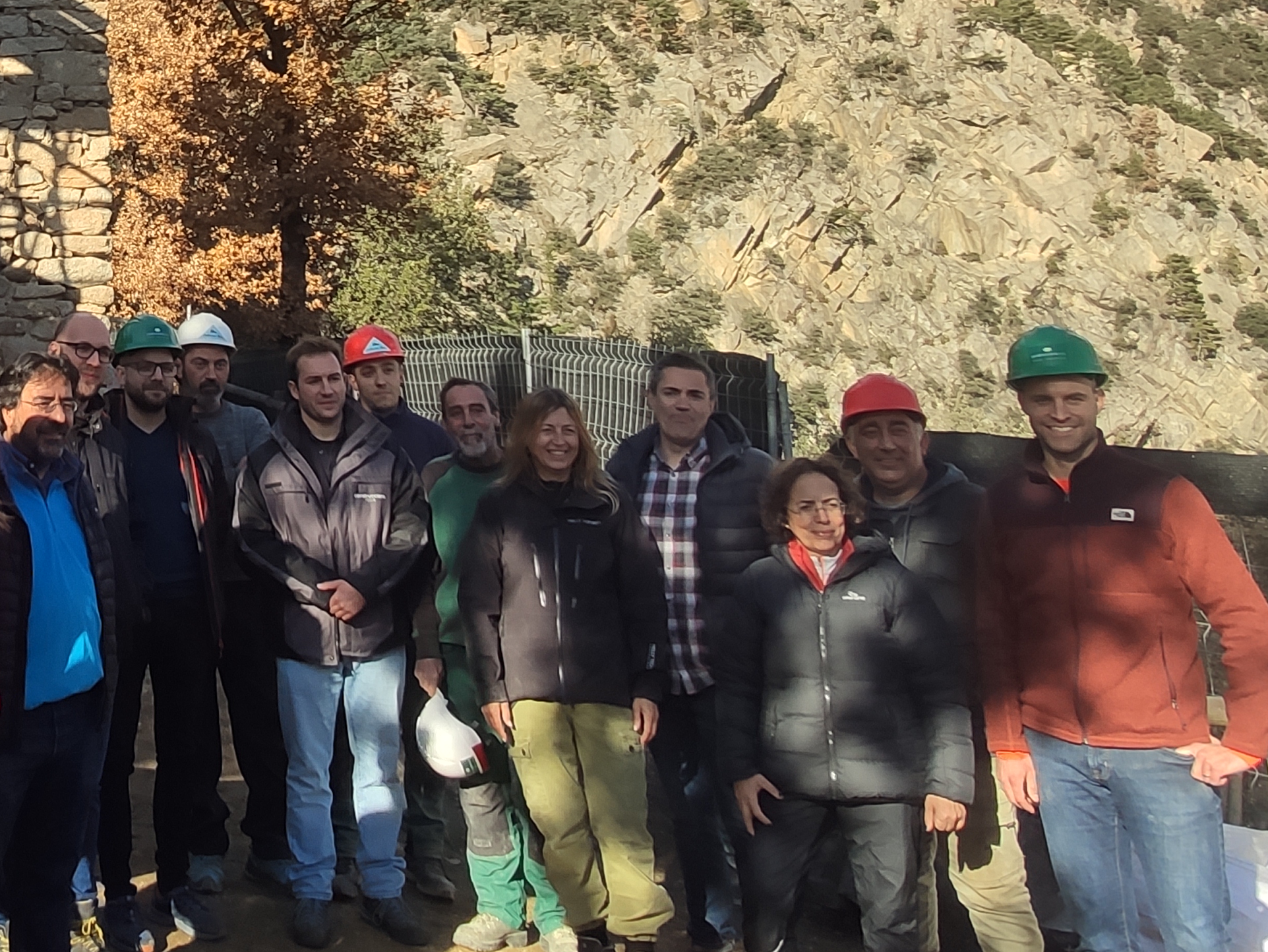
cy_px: 99
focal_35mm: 46
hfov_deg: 36.8
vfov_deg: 30.2
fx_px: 1686
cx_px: -13
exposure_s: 1/759
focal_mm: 2.25
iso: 100
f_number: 2.2
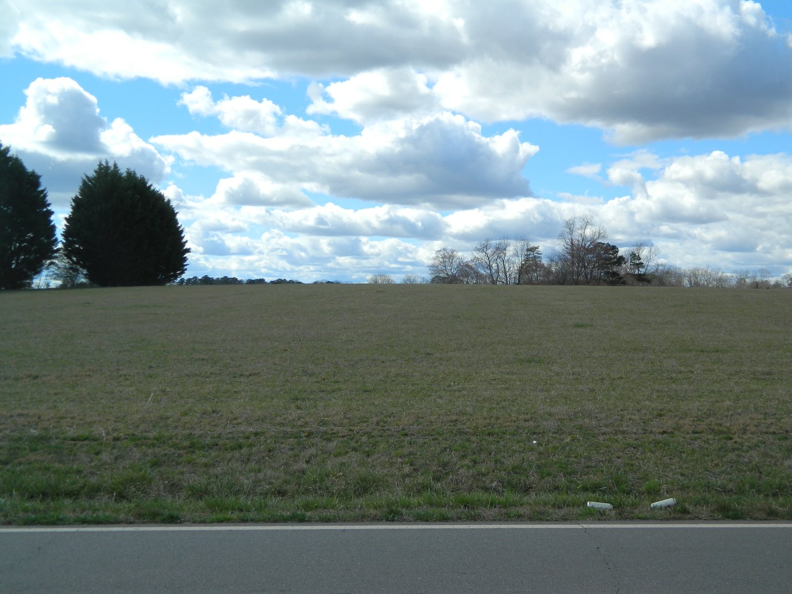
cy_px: 297
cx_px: 396
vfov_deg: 35.1
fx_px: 938
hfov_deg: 45.8
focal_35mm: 41
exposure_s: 1/800
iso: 80
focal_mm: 7.3
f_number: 3.5
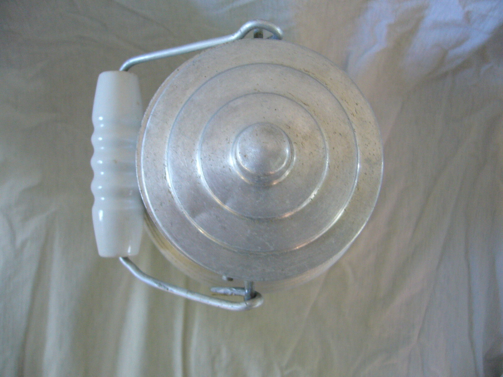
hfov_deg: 52.6
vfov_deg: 40.7
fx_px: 509
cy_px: 188
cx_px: 252
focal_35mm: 35
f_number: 2.8
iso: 200
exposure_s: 1/15
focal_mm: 5.8
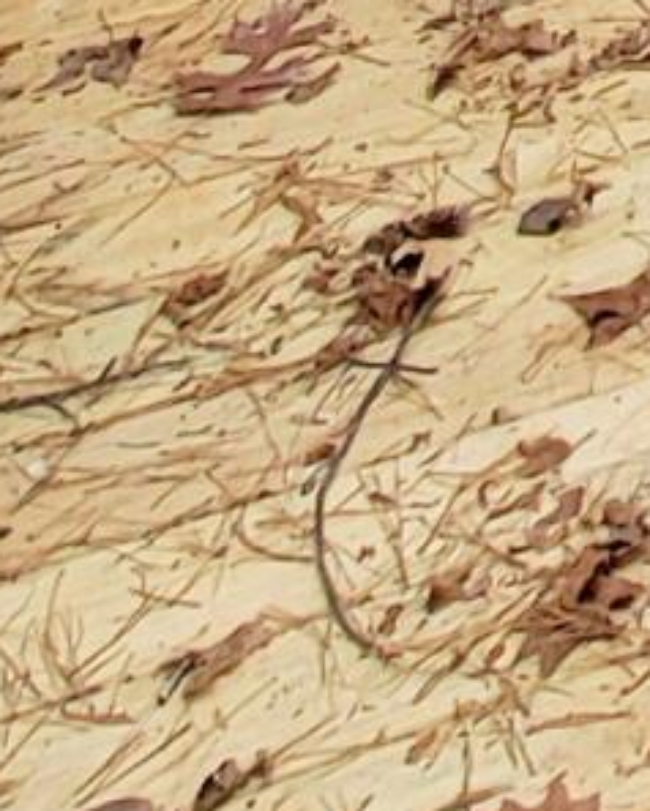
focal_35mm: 128
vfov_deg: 8.8
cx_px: 2324
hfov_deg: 8.5
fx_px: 3075
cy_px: -2193
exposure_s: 1/120
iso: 64
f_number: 2.2
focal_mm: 2.2
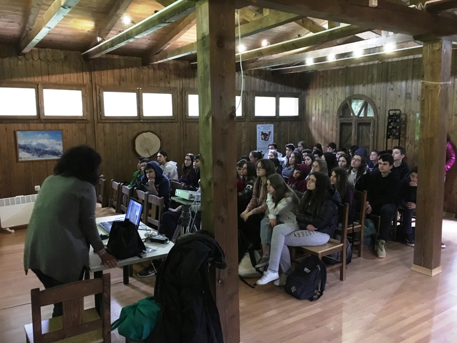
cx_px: 228
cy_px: 172
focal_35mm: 29
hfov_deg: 61.7
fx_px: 383
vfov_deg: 48.2
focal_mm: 4.15
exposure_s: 1/17
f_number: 2.2
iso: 320
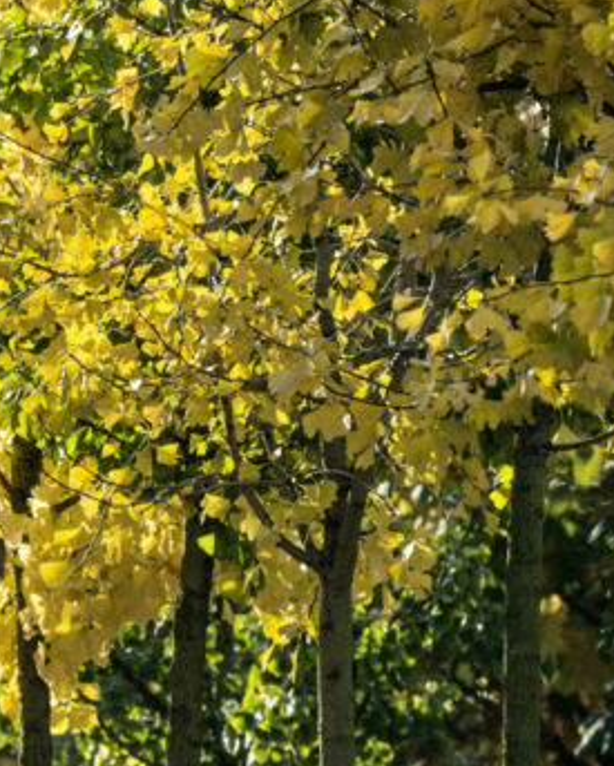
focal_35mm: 1007
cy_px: 772
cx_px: 205
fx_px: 22844
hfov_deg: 1.5
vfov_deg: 1.9
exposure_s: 1/400
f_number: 8
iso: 200
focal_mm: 320
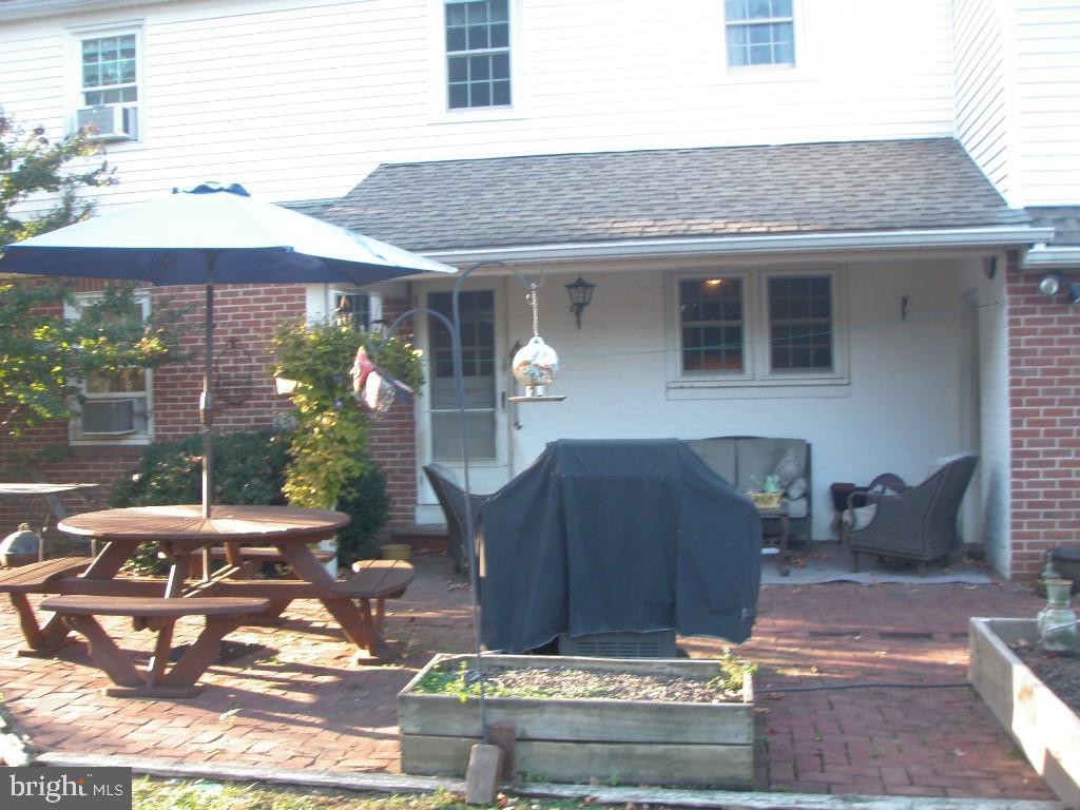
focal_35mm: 38
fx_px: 1186
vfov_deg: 37.7
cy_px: 405
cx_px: 540
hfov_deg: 49.0
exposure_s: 1/50
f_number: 3.5
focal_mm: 6.7
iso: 80
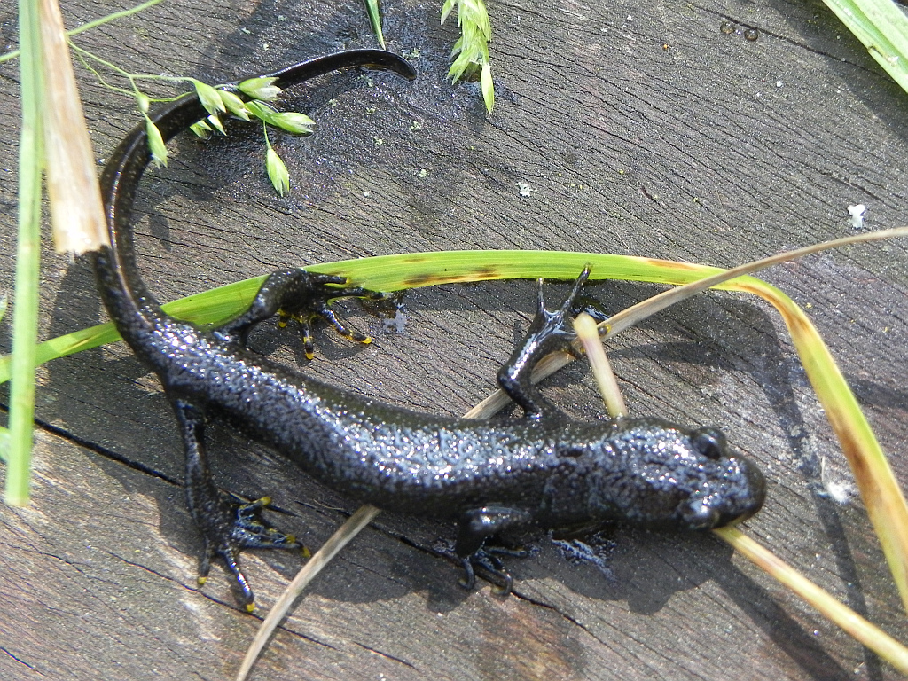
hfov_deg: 23.0
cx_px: 454
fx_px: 2230
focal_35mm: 85
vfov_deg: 17.4
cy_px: 340
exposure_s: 1/125
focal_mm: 15.1
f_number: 4
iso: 251
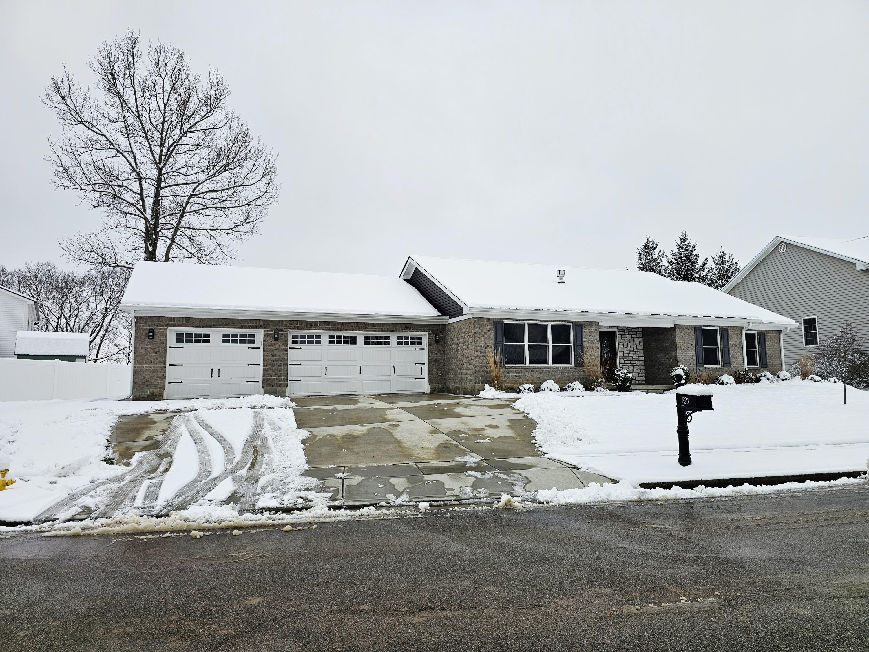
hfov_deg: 73.9
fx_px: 577
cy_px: 326
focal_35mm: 23
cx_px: 434
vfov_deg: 58.9
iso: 10
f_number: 1.7
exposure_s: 1/435
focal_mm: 6.3
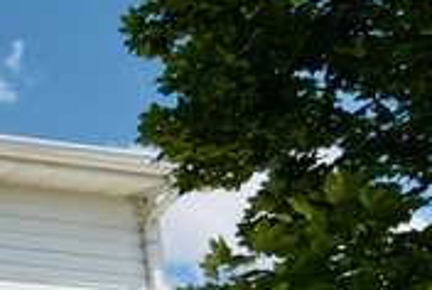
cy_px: 408
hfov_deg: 11.6
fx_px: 1743
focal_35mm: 145
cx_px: -609
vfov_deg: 9.3
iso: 100
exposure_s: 1/22222
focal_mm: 6.76
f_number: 1.78
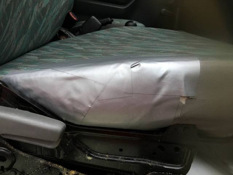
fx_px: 195
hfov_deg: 61.7
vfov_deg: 48.2
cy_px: 88
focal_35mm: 29
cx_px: 116
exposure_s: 1/15
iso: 50
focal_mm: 4.15
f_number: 2.2
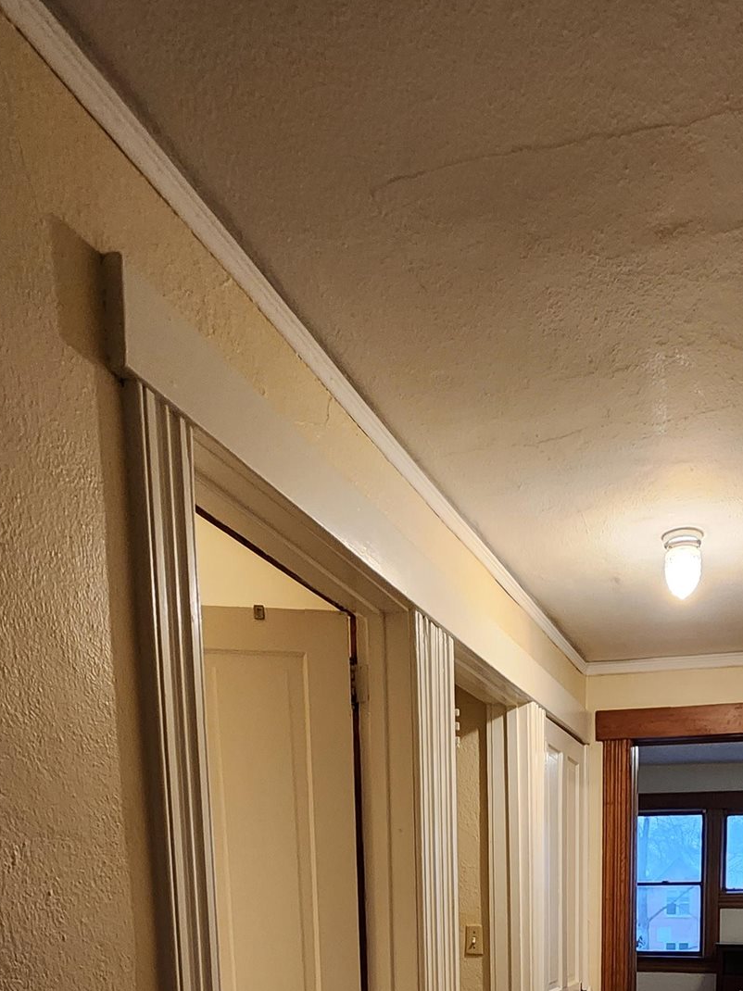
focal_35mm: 28
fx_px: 802
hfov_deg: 48.0
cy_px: 1015
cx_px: 549
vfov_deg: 50.0
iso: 400
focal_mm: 2.2
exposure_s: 1/30
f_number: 2.2
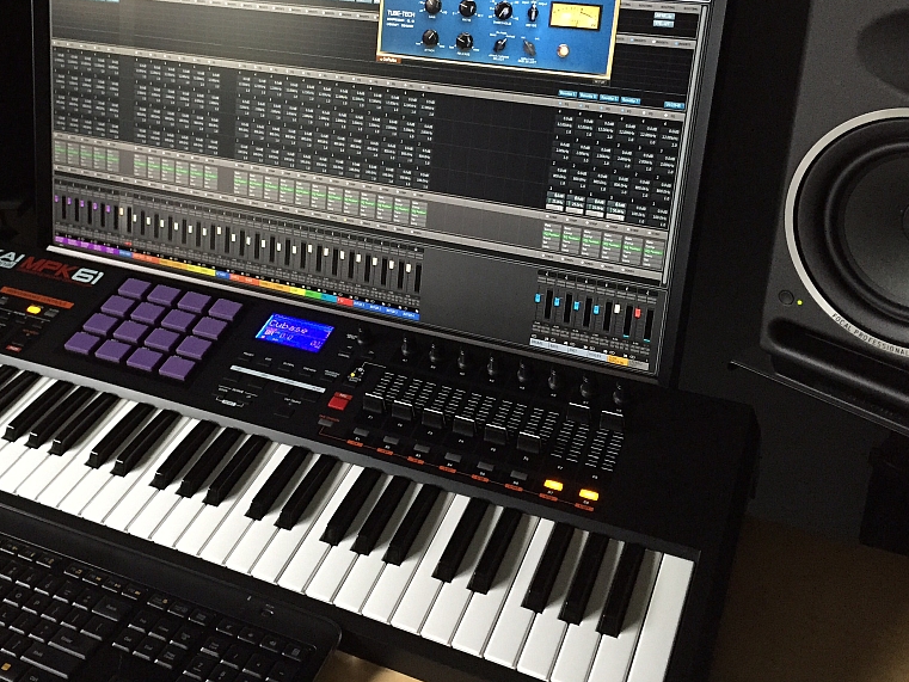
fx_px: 1024
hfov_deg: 47.5
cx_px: 354
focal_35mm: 39
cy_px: 228
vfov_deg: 36.5
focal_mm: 4.15
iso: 250
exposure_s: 1/24
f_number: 2.2
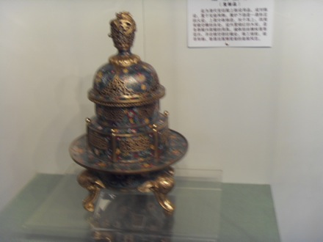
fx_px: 420
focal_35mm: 45
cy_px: 121
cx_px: 162
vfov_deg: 32.2
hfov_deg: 42.1
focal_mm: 7.7
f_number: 3.7
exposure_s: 1/4
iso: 200
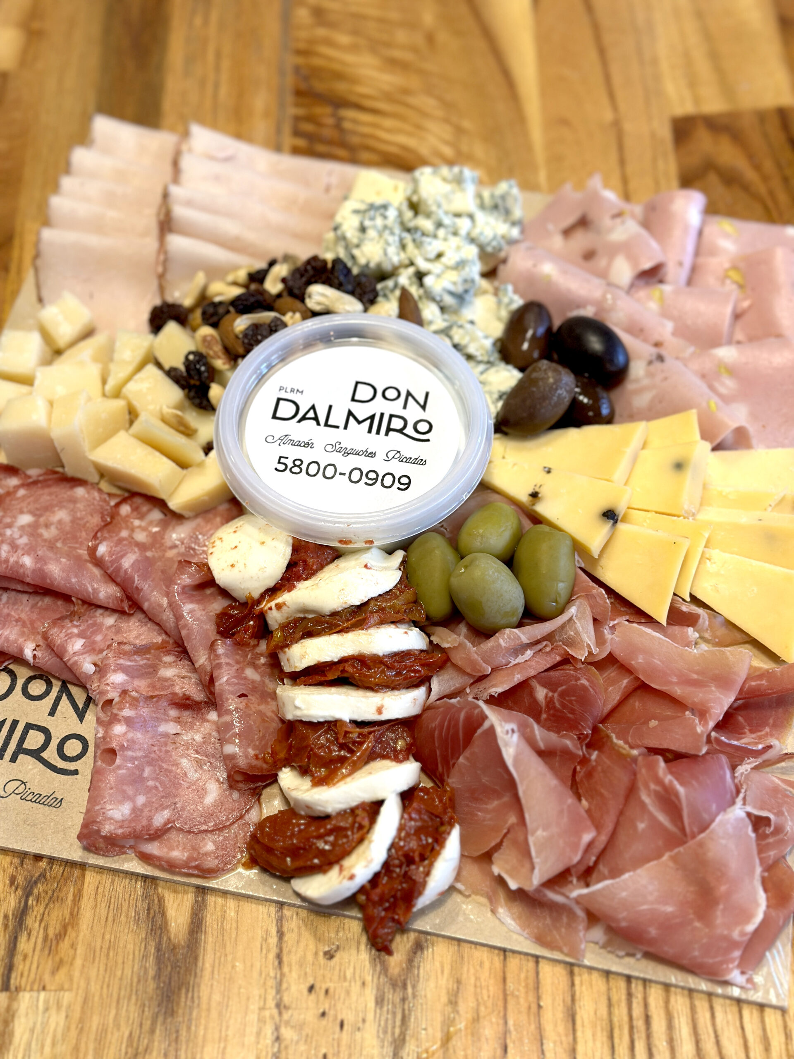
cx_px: 397
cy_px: 530
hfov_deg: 30.3
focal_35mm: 48
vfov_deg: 39.7
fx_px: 1468
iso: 100
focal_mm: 6.86
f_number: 1.78
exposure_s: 1/50
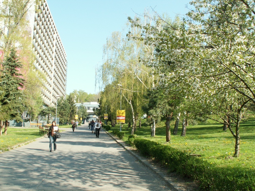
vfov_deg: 40.7
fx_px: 258
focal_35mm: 35
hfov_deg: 52.6
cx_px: 128
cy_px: 96
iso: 50
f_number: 8
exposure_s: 1/50
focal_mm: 5.86
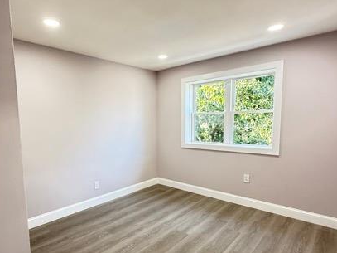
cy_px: 144
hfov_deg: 75.9
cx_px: 142
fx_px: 214
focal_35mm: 22
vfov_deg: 60.8
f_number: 2.2
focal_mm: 2.22
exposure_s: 1/79
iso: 400
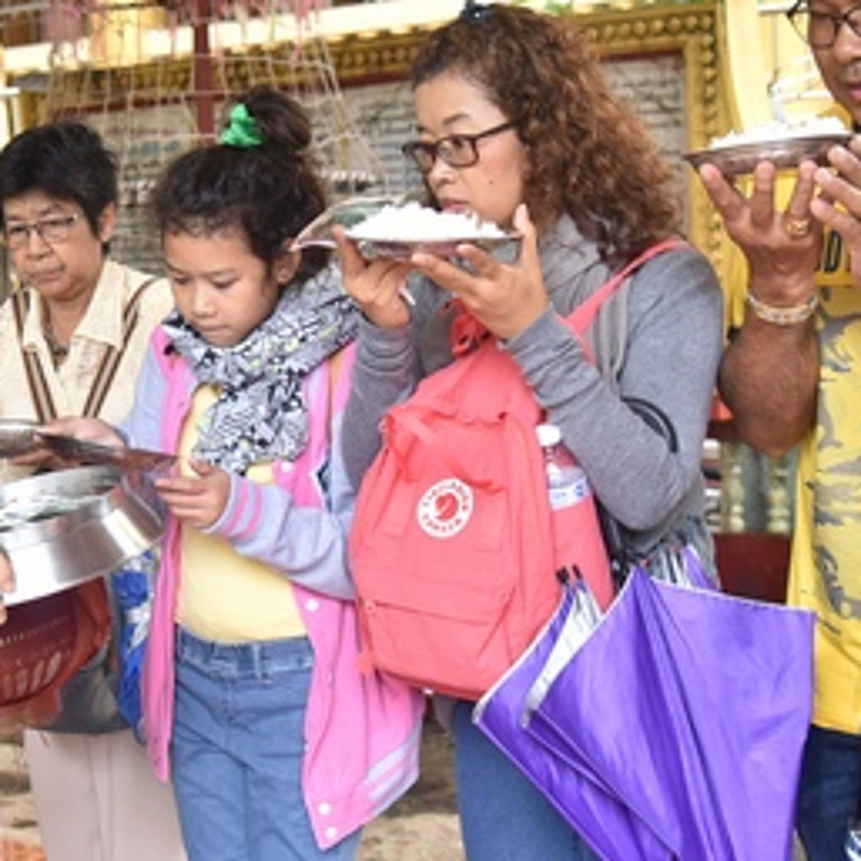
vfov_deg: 23.7
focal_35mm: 73
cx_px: 164
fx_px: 2054
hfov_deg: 23.3
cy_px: 467
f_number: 4
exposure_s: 1/60
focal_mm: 34
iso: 1000
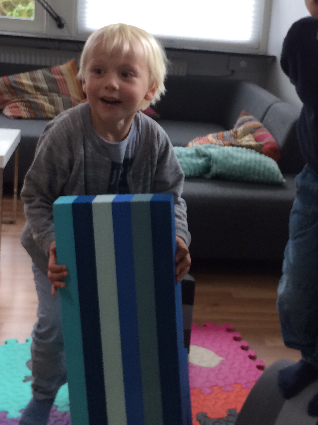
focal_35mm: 57
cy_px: 149
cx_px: 206
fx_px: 698
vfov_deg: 33.6
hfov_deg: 25.5
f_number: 2.2
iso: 50
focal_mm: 4.15
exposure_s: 1/33
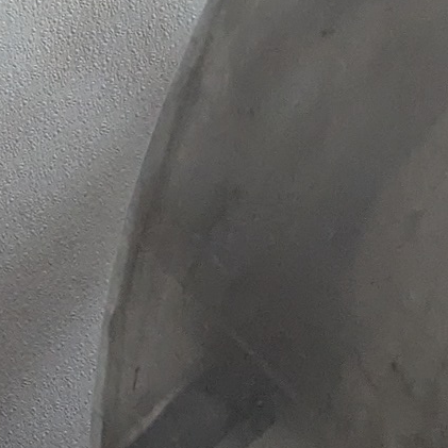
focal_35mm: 129
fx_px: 1889
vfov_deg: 12.8
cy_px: -235
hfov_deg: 10.3
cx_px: -844
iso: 1150
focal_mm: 6.81
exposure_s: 1/168
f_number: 1.85
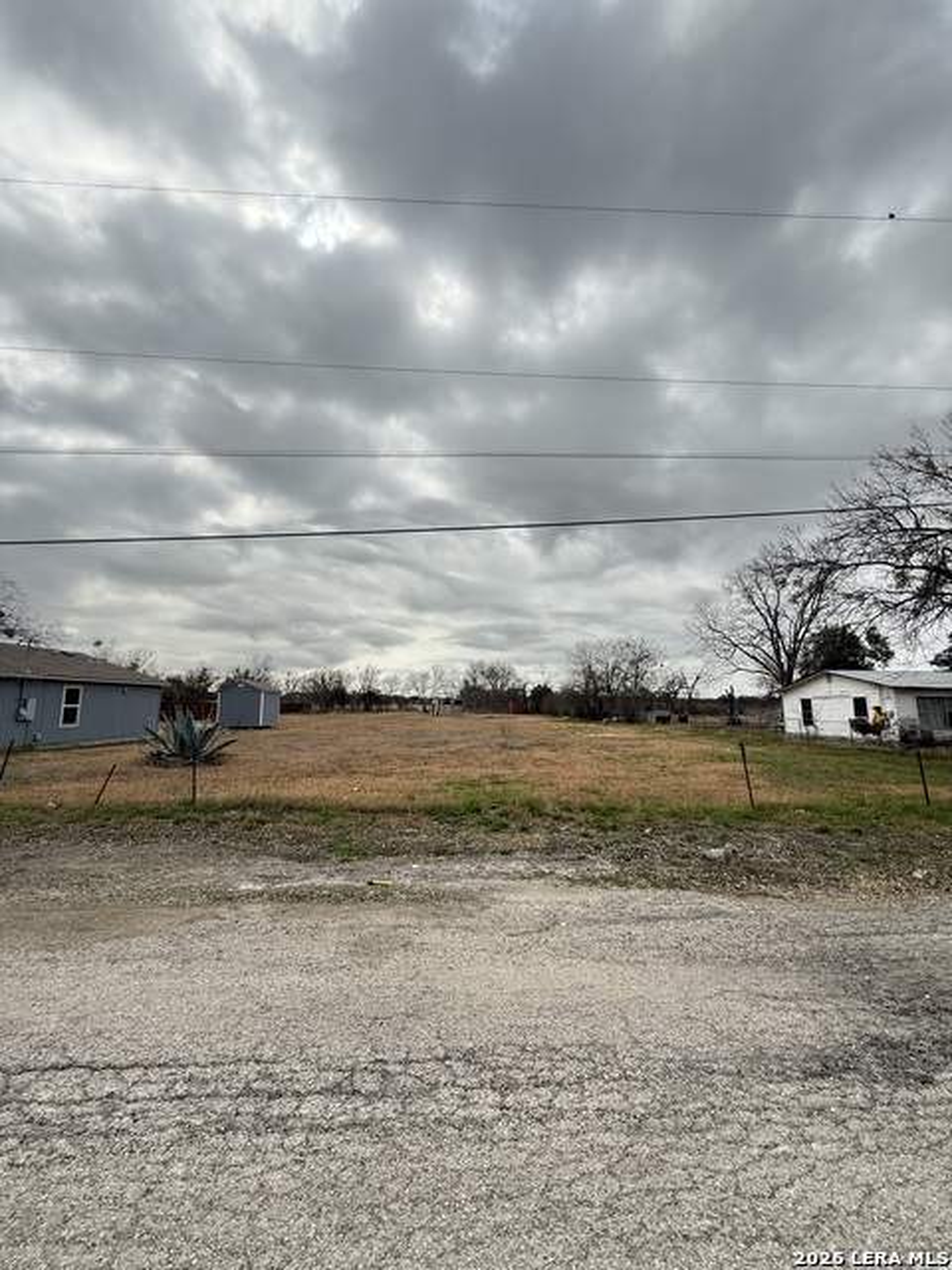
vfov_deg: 102.1
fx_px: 513
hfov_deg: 85.7
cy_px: 635
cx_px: 476
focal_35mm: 14
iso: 50
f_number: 2.2
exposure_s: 1/1497
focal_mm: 2.22
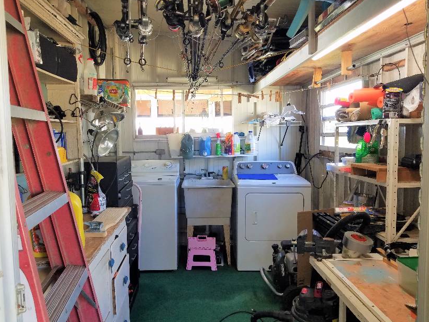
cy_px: 157
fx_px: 335
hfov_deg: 65.3
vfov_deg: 51.4
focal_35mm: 27
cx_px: 209
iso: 100
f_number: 1.7
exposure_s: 1/60
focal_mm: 4.2
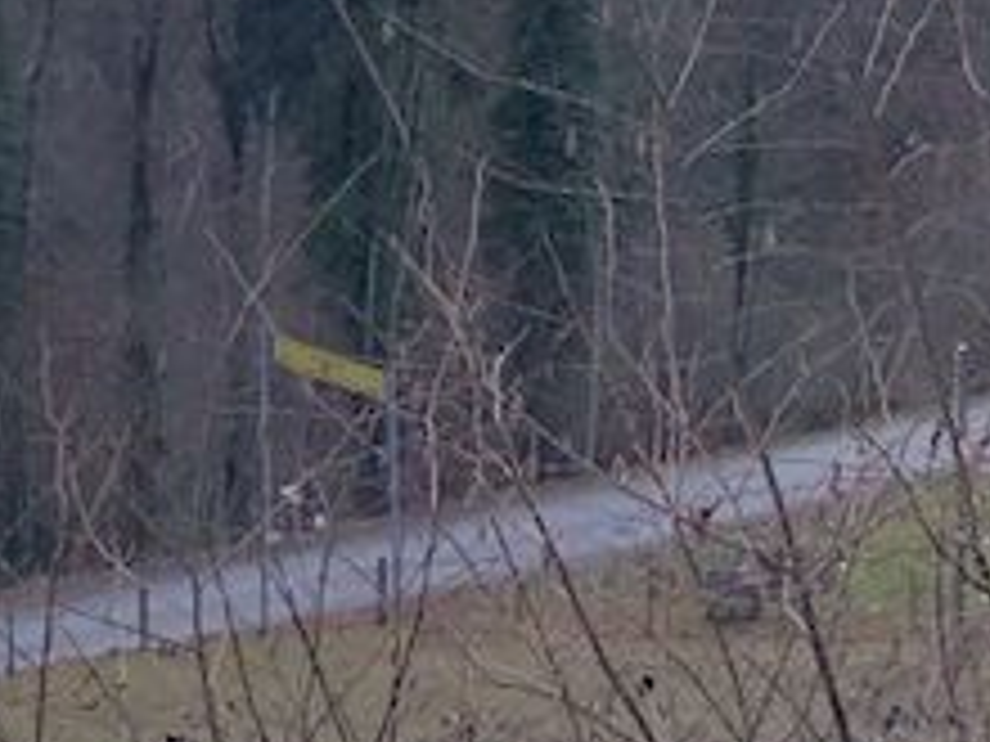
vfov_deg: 13.2
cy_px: -576
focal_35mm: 102
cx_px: 1606
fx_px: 2917
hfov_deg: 16.9
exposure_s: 1/666
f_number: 1.8
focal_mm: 3.99
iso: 20
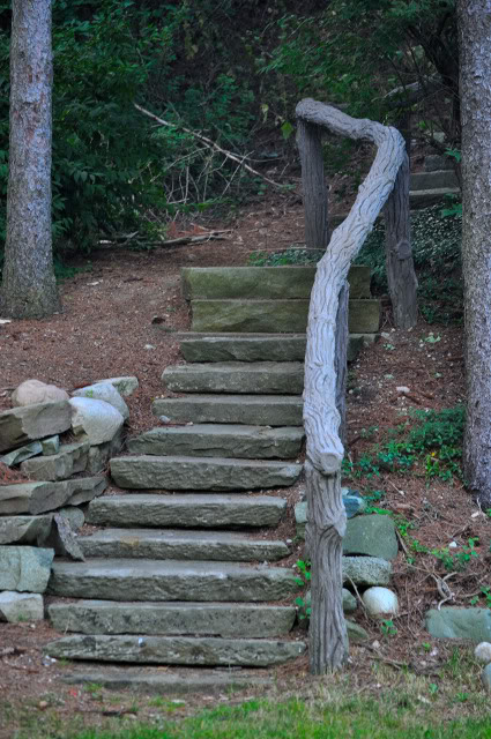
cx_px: 246
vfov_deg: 13.7
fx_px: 3077
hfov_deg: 9.1
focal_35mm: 150
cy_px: 370
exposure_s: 1/20
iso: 400
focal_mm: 100
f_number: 5.6
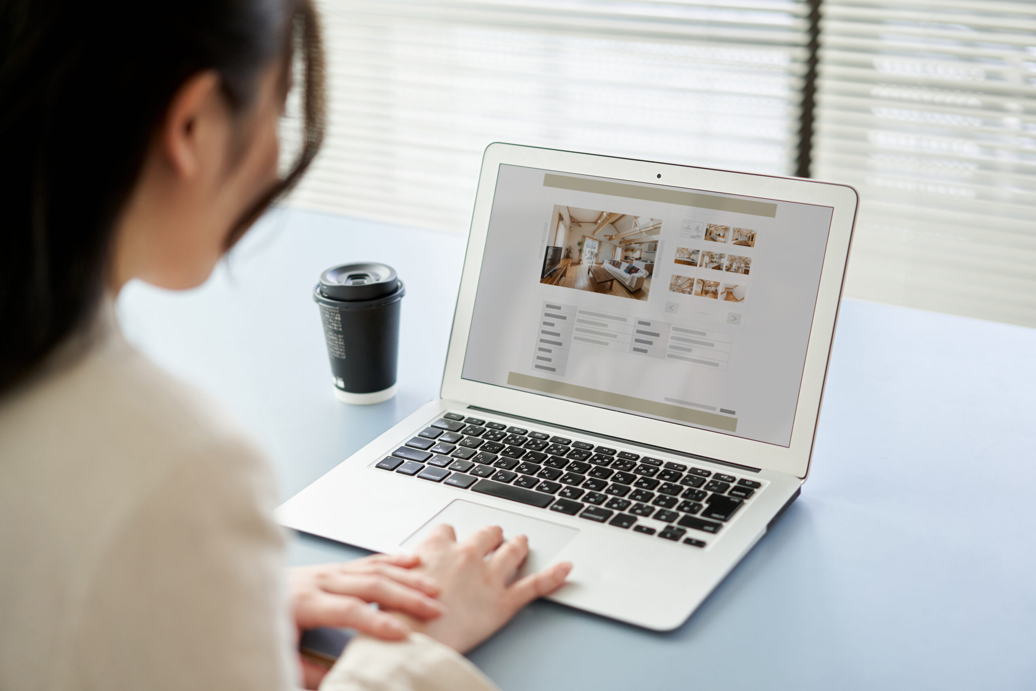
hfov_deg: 36.2
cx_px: 518
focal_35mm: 55
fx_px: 1583
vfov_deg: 24.6
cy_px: 346
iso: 320
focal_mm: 55
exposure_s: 1/80
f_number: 2
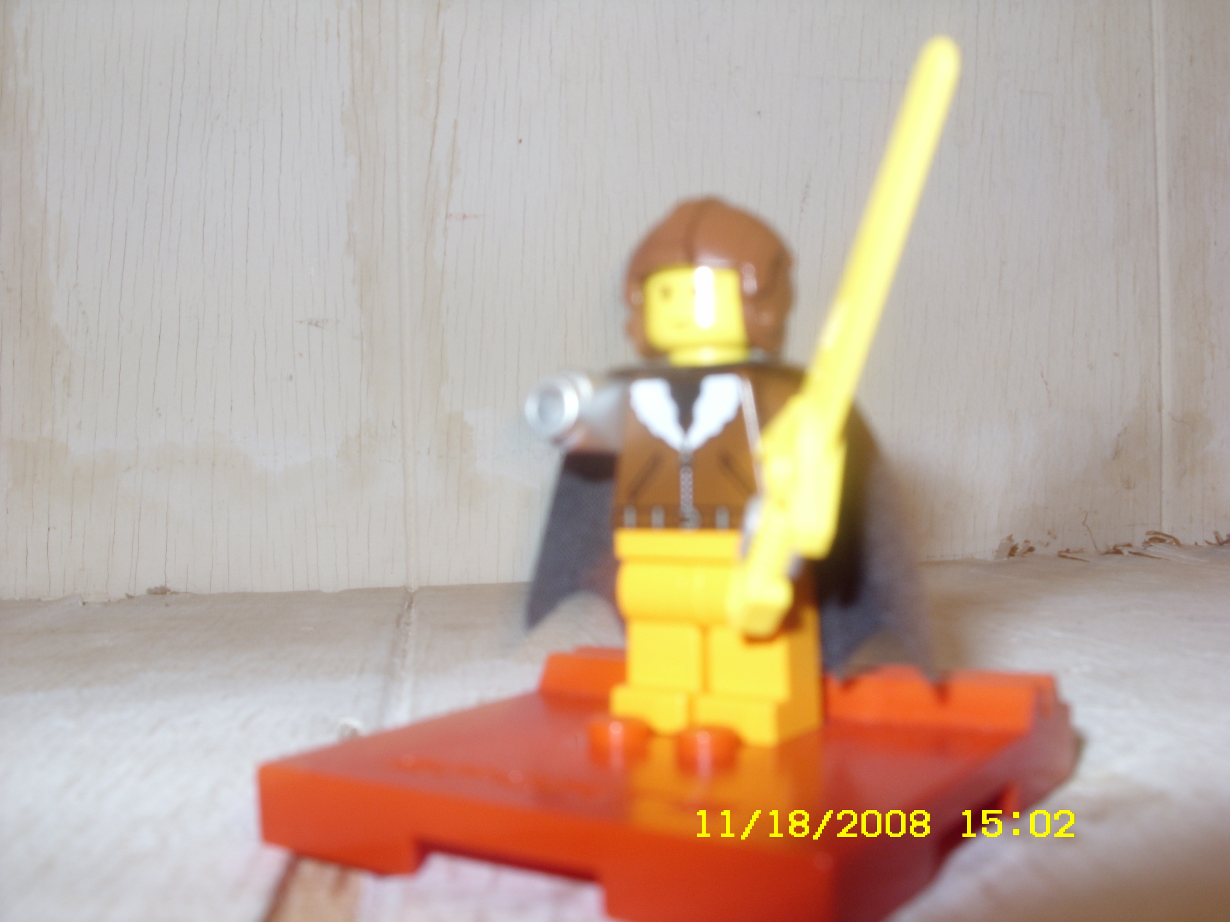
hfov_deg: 49.0
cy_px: 461
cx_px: 615
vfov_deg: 37.7
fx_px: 1350
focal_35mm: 38
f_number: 4.9
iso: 50
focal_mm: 6.3
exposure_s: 1/5
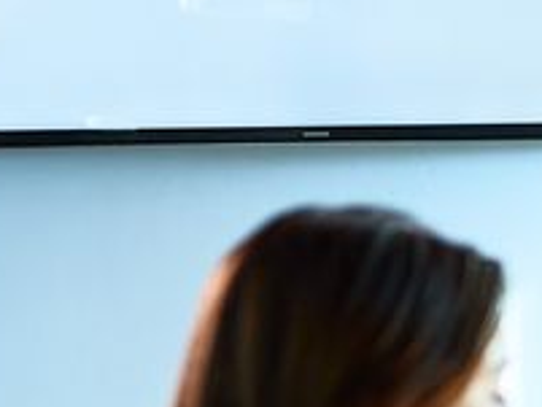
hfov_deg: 6.6
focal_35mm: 287
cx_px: 1235
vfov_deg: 5.2
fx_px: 4496
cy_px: 85
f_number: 2.8
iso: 640
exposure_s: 1/320
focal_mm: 50
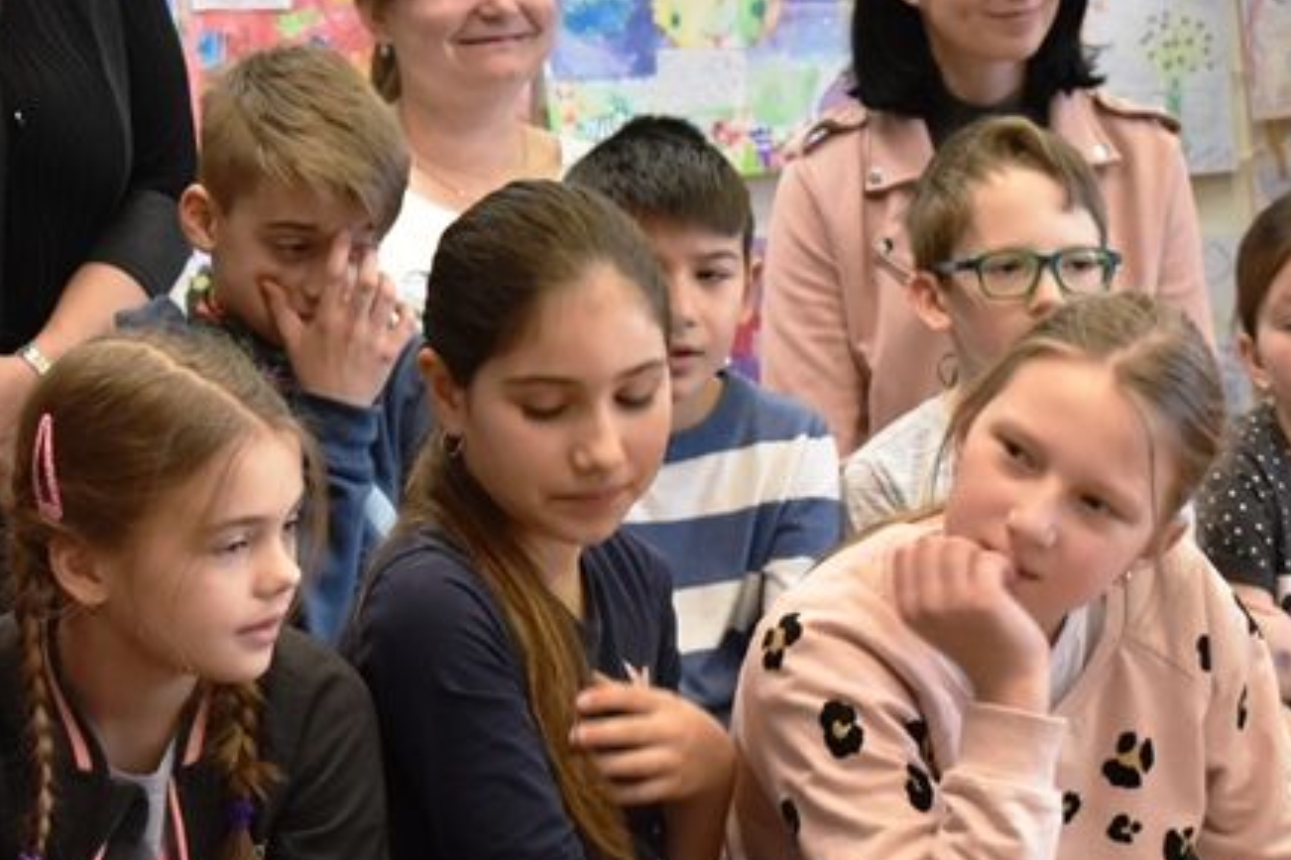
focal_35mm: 170
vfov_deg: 8.1
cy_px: 207
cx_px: 538
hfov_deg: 12.1
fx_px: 6094
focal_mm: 48
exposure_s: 1/80
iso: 1400
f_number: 5.3
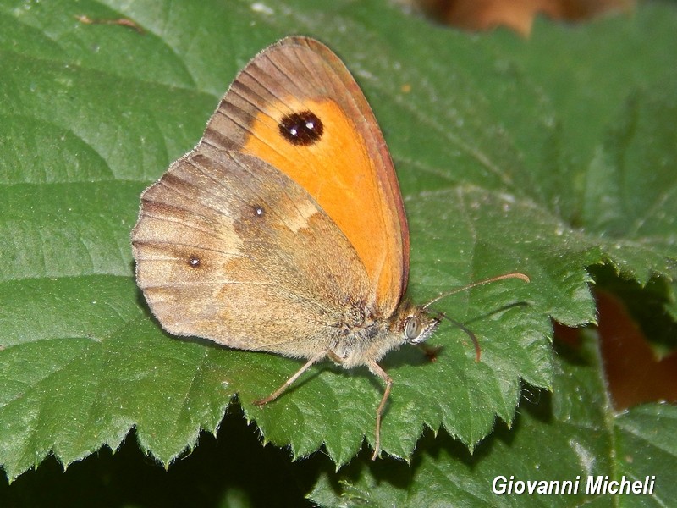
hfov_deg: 12.2
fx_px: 3168
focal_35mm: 162
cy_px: 254
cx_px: 338
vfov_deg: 9.2
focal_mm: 28.7
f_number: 10.1
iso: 200
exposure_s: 1/30
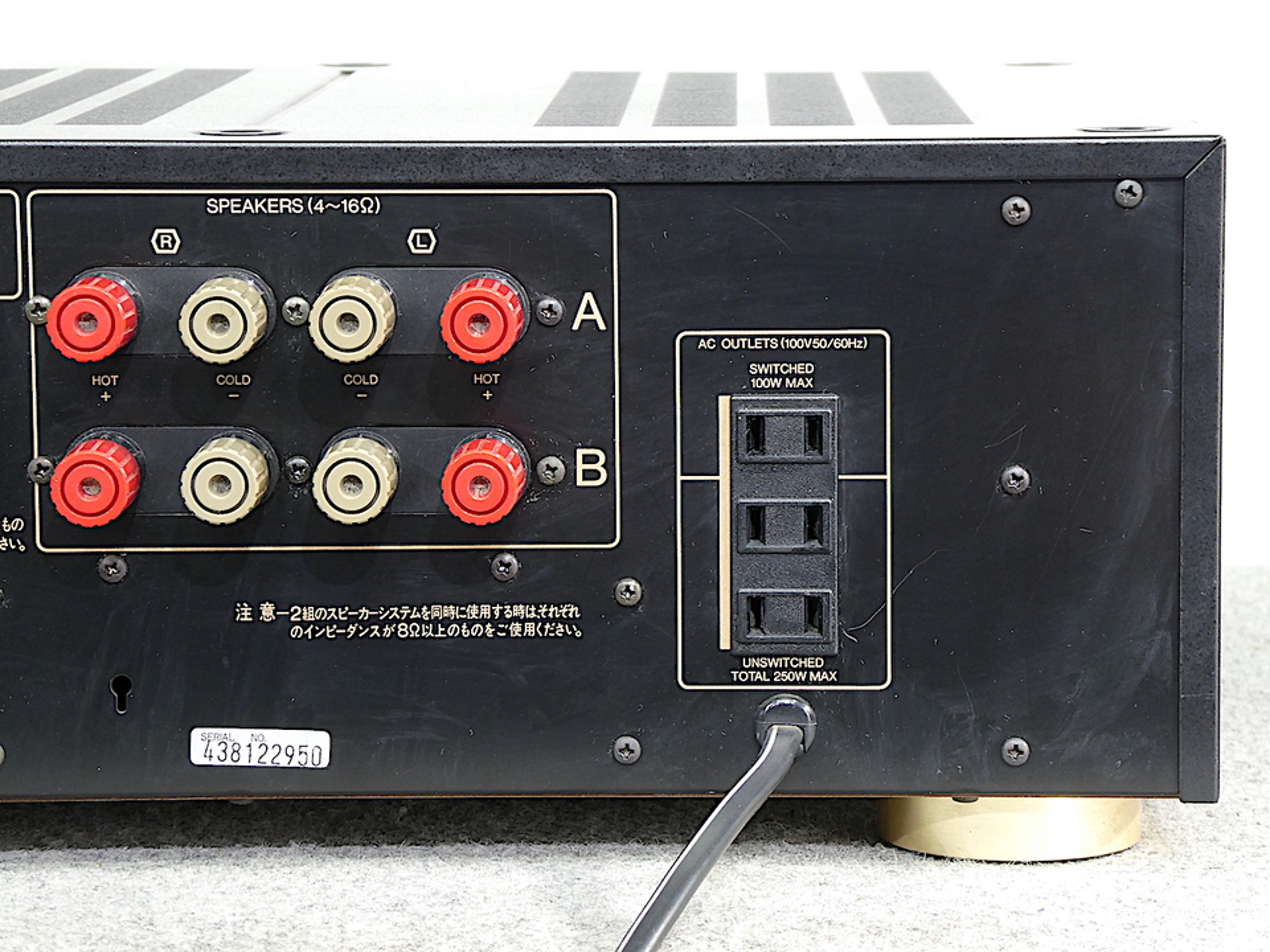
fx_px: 4549
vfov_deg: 12.0
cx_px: 635
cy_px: 476
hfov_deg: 15.9
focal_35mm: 124
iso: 200
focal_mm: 22.3
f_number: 5.2
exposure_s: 1/2.5
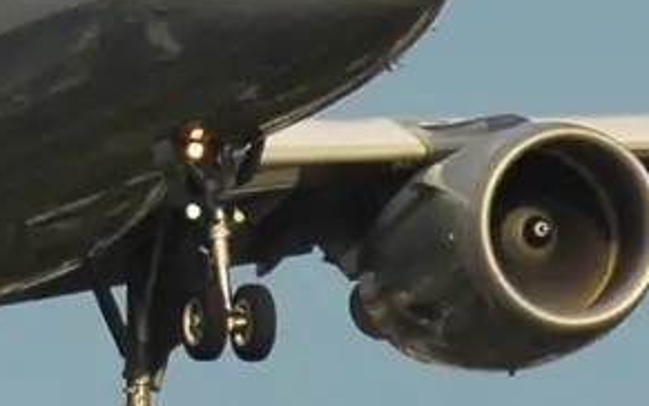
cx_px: -118
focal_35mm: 1238
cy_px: 106
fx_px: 21901
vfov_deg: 1.1
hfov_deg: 1.7
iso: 200
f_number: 8
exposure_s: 1/800
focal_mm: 230
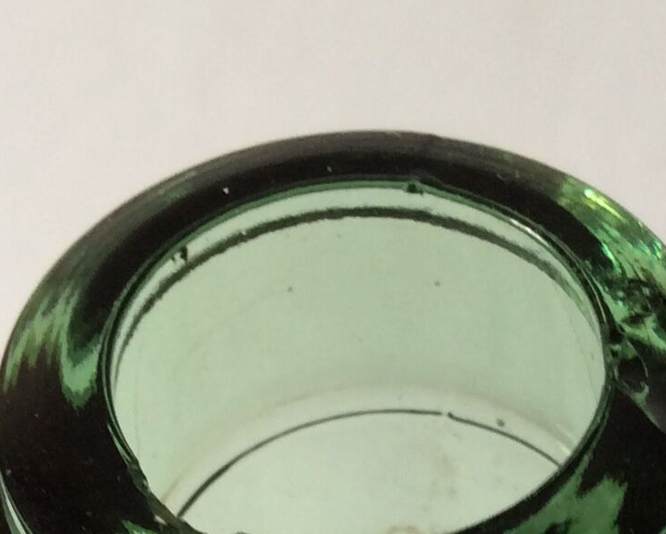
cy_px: 621
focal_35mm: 111
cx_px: 575
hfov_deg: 17.1
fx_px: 2189
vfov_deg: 13.5
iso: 32
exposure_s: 1/25
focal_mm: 3.3
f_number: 2.4
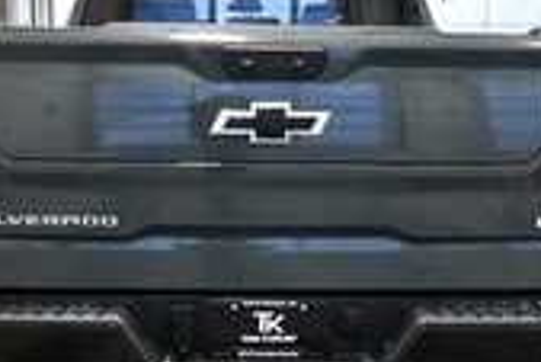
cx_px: 272
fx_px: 782
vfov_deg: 26.0
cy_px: 191
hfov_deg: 38.2
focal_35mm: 52
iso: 3200
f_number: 5.3
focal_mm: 15
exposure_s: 1/100
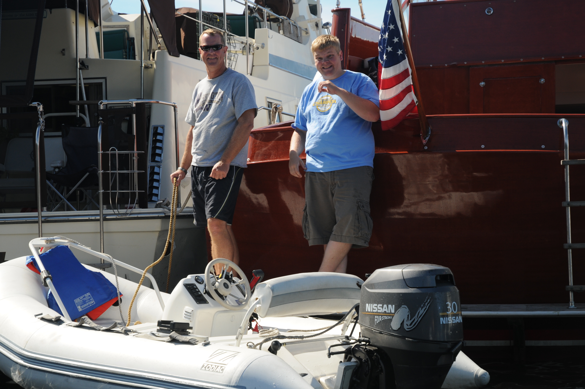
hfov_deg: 22.6
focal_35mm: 90
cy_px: 194
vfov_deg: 15.2
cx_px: 292
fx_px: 1461
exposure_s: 1/500
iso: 200
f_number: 6.3
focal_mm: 60
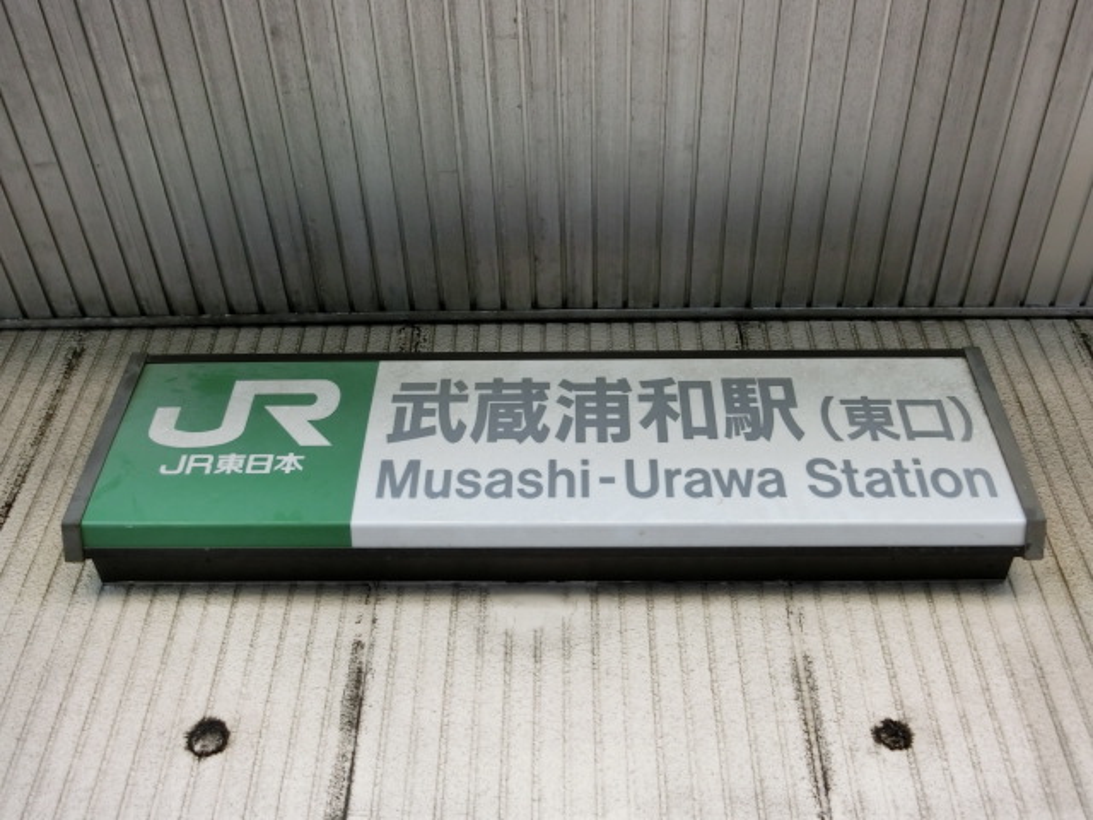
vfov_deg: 36.8
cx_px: 546
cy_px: 410
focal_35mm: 39
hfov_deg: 47.9
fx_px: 1231
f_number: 4.1
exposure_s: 1/125
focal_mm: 6.9
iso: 160
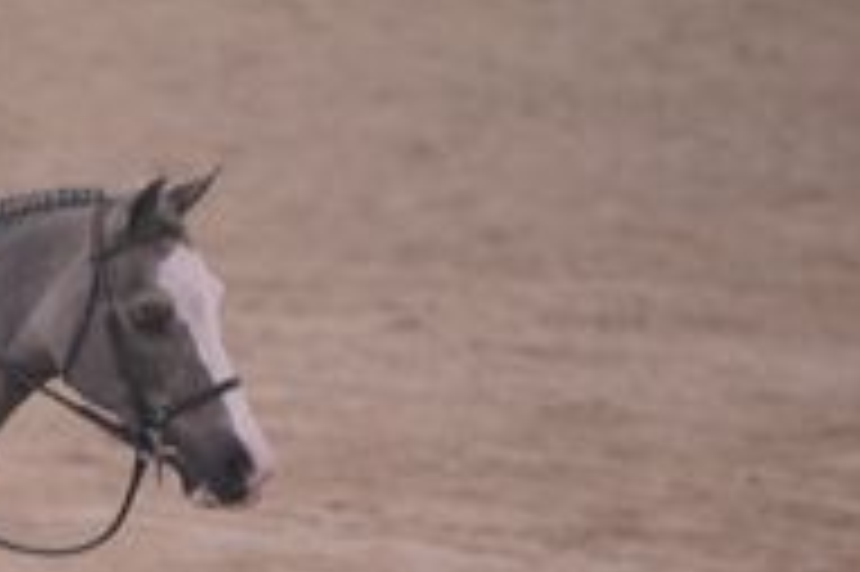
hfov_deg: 3.1
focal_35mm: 669
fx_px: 15968
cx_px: -279
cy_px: 428
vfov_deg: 2.1
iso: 5000
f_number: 2.8
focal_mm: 200
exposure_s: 1/400
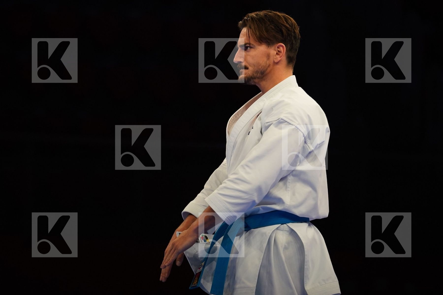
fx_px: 3691
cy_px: 148
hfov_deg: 6.9
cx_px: 222
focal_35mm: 300
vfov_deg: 4.6
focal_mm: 200
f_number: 2.8
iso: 1600
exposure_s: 1/500
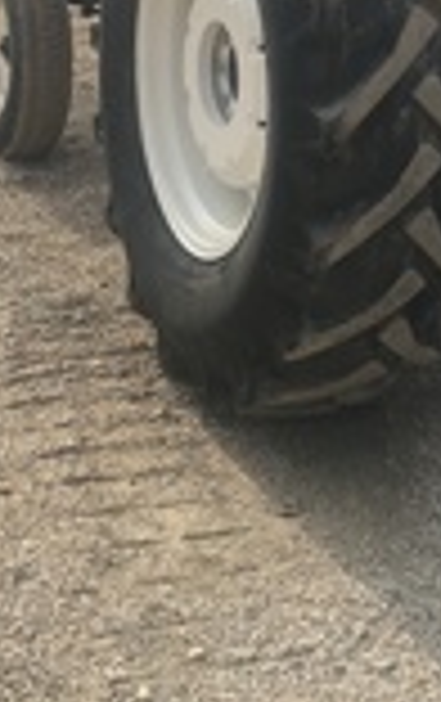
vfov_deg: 23.1
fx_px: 1552
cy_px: -166
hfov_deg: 16.1
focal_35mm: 81
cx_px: 358
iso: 25
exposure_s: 1/938
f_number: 2.2
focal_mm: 4.15
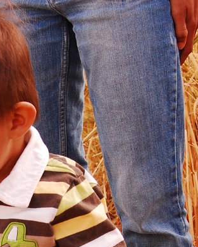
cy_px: 313
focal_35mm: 118
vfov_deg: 15.6
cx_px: -17
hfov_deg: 12.8
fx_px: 864
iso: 800
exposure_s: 1/500
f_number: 9
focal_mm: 32
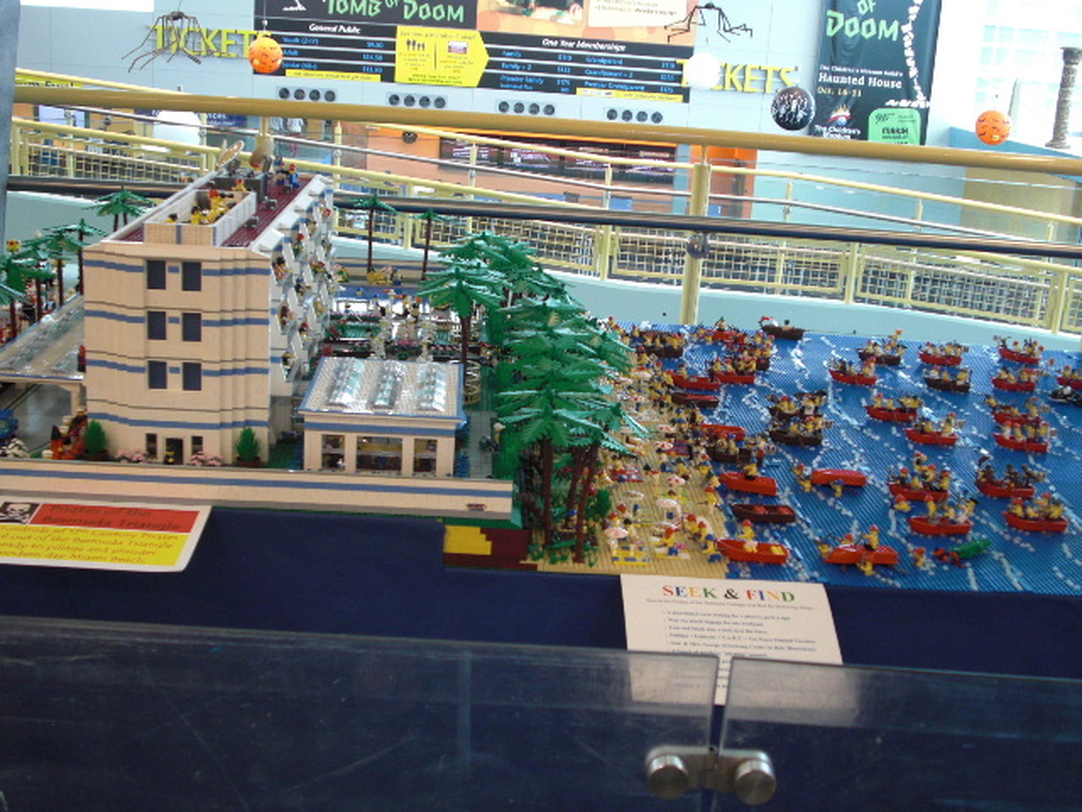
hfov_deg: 43.9
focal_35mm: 43
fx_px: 1344
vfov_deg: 33.6
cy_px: 406
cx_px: 541
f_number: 3.1
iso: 200
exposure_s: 1/15
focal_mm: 7.6
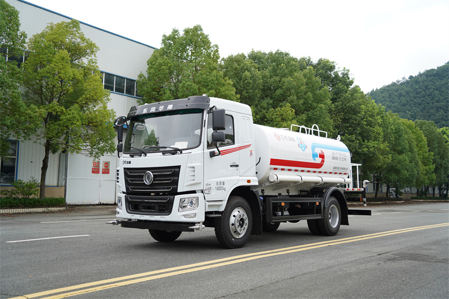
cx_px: 224
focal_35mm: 37
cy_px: 150
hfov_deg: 51.9
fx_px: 461
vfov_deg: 35.9
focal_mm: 37
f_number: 3.2
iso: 100
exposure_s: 1/400
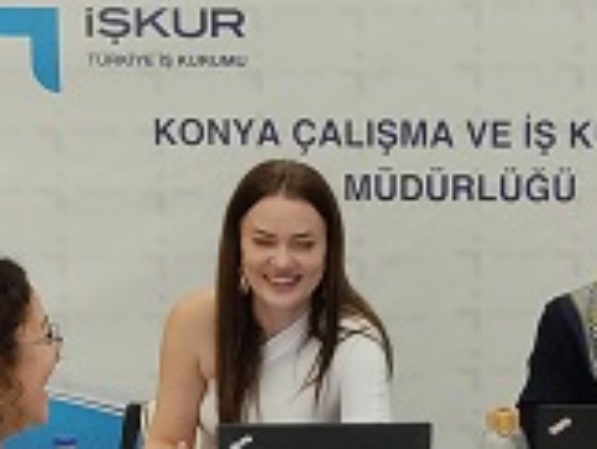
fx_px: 1950
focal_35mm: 113
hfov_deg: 17.3
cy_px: 403
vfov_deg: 13.0
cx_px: 434
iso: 325
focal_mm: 4.74
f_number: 1.79
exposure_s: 1/33
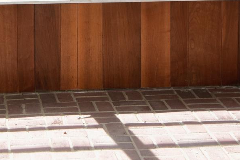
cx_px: 29
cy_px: -71
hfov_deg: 16.3
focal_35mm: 124
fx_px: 826
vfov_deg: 10.7
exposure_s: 1/200
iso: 400
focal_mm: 24
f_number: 11
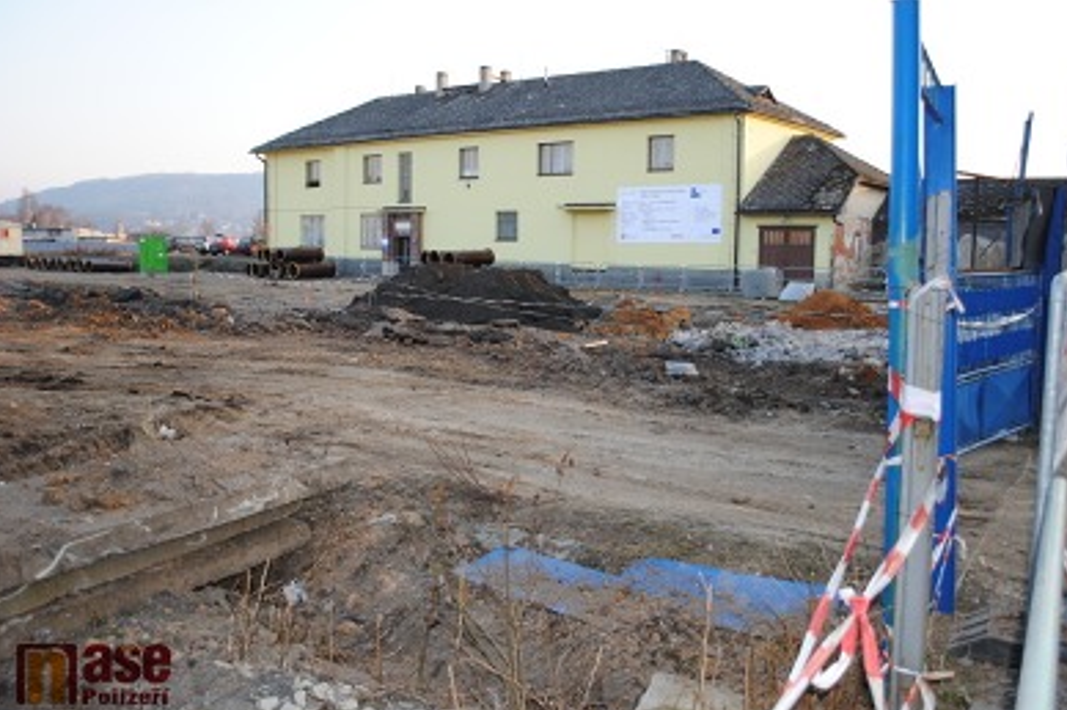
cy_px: 366
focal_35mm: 31
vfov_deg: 42.3
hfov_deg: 60.3
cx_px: 536
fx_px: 918
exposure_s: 1/125
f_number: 3.8
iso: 125
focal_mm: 20
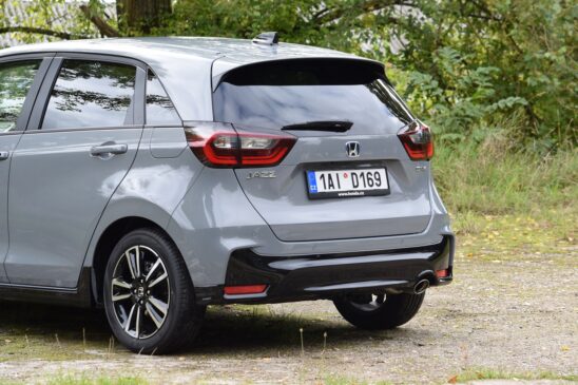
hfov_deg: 13.7
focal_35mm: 150
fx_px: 2407
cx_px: 289
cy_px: 192
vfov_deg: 9.1
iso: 400
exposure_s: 1/250
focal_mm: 100
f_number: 8
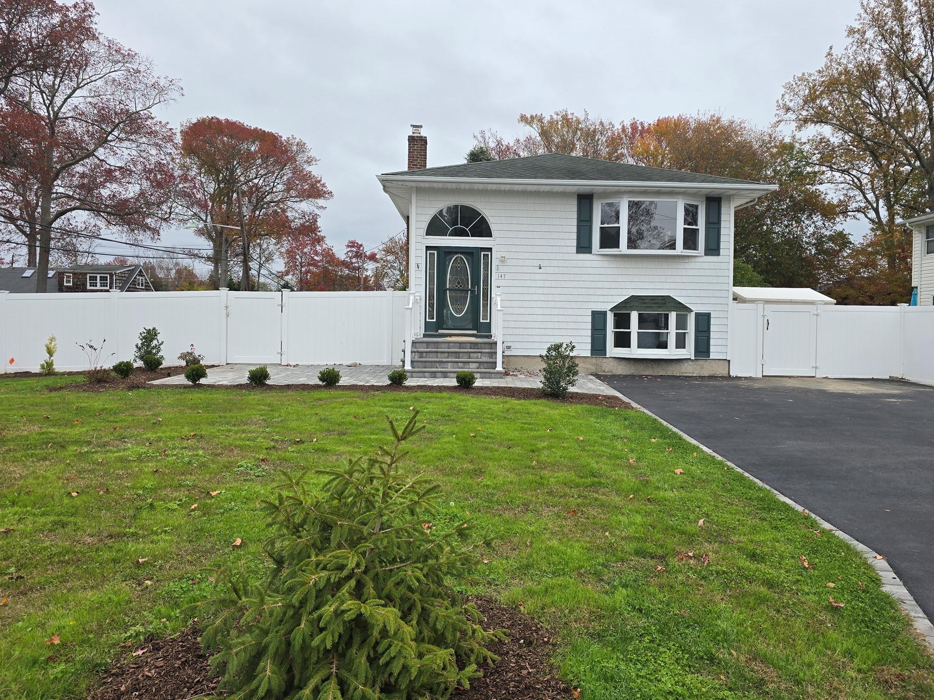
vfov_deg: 53.0
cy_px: 322
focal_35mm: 26
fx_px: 702
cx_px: 522
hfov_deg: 67.1
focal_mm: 6.3
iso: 12
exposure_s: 1/253
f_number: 1.7
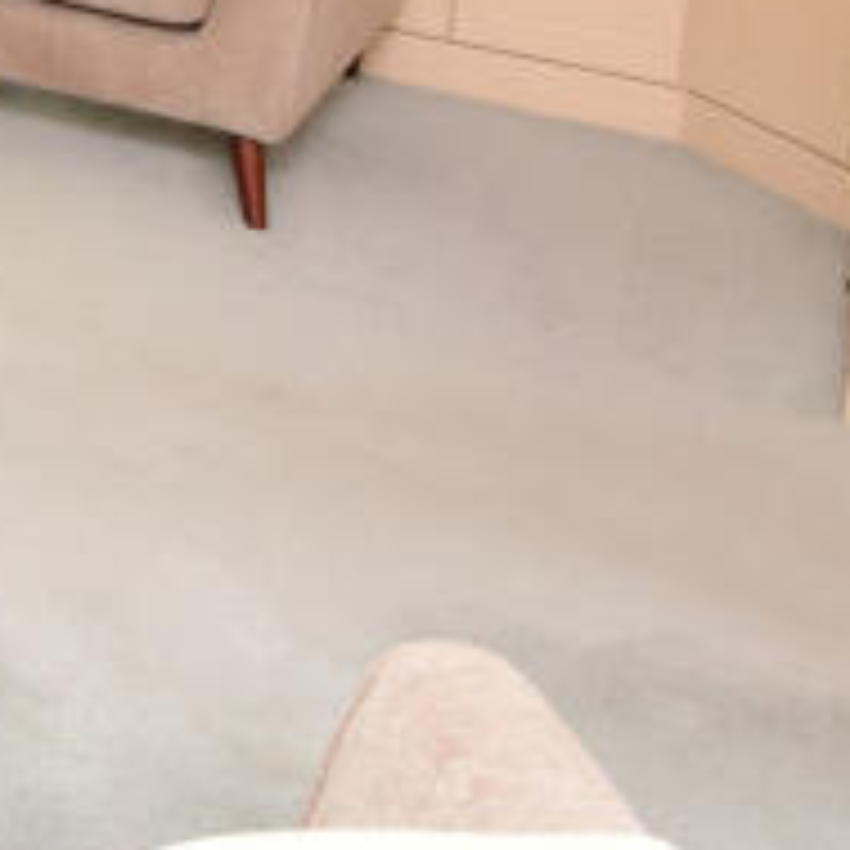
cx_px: -715
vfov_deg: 21.6
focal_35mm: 69
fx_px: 1917
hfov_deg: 18.8
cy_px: -358
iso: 400
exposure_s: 1/60
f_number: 9
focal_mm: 10
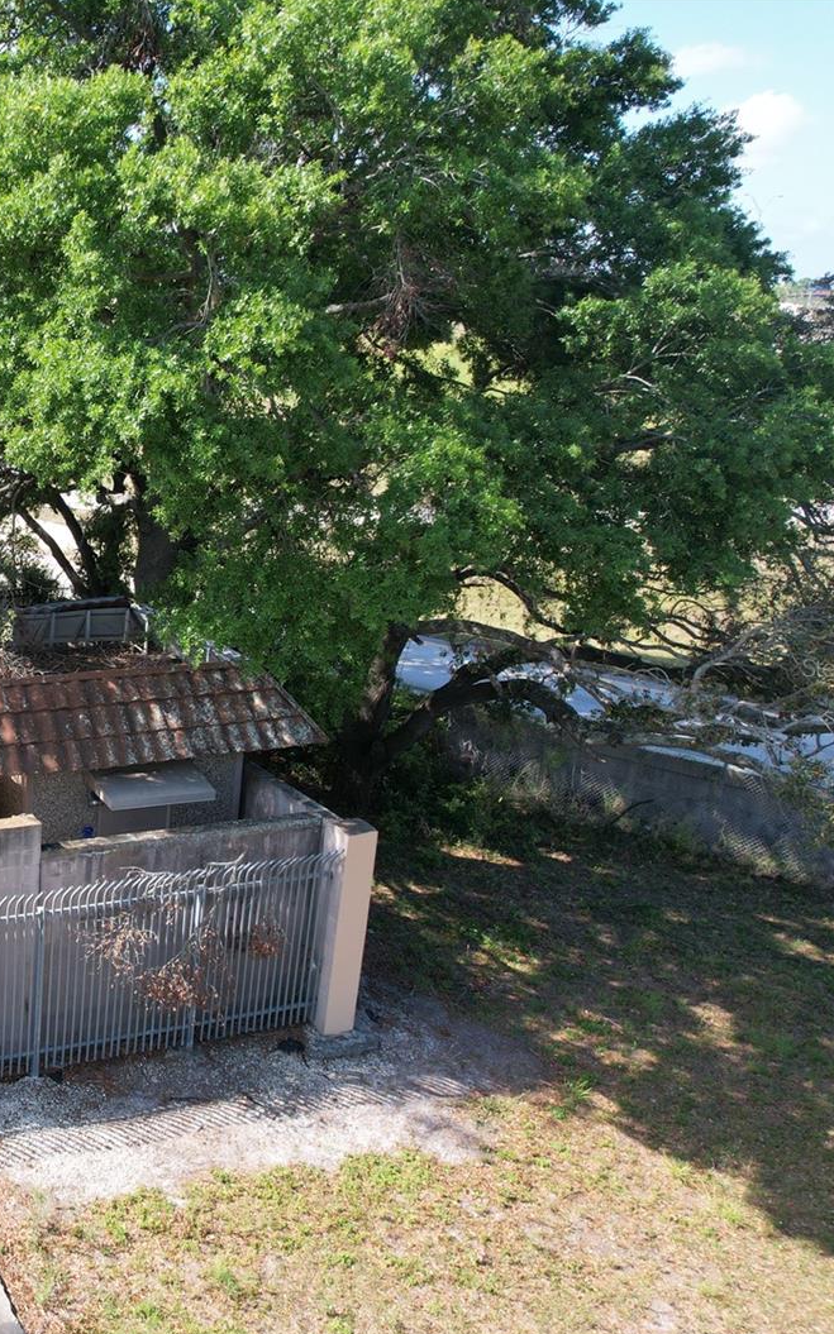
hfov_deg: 32.5
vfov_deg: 56.7
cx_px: -97
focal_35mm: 34
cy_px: 668
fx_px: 1237
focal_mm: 8.38
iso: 140
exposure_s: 1/725
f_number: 2.8
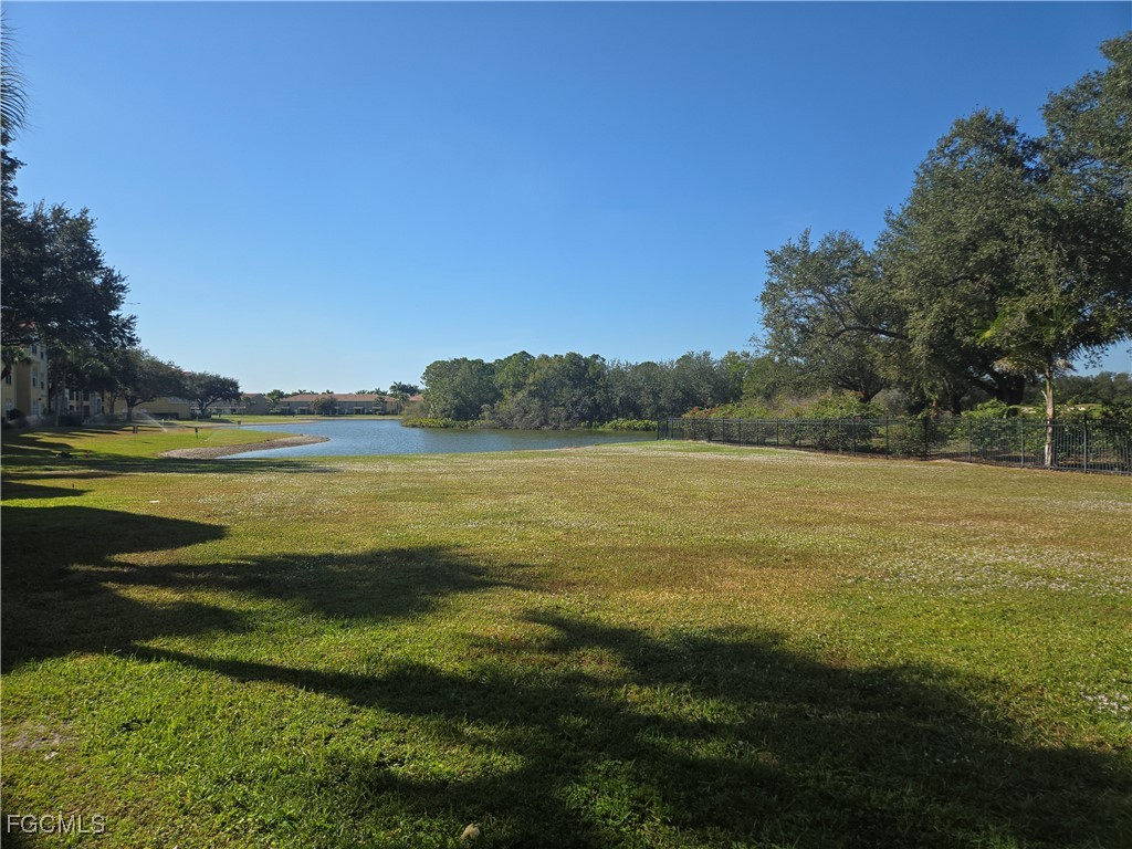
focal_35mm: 23
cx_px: 566
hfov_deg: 73.9
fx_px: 752
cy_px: 424
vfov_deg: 58.9
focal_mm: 5.4
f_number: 1.8
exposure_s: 1/2027
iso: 25
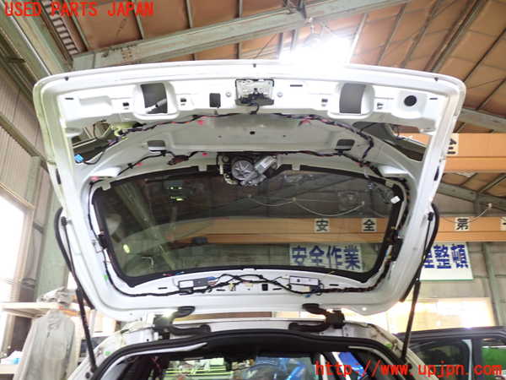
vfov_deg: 46.8
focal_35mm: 30
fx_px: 439
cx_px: 253
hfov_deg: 60.0
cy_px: 190
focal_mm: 5.4
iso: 320
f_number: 2.3
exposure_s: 1/30
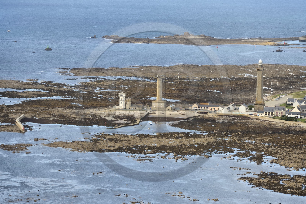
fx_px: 1614
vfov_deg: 7.2
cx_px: 153
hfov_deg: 10.8
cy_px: 102
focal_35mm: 190
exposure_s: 1/800
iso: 400
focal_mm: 190
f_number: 6.3
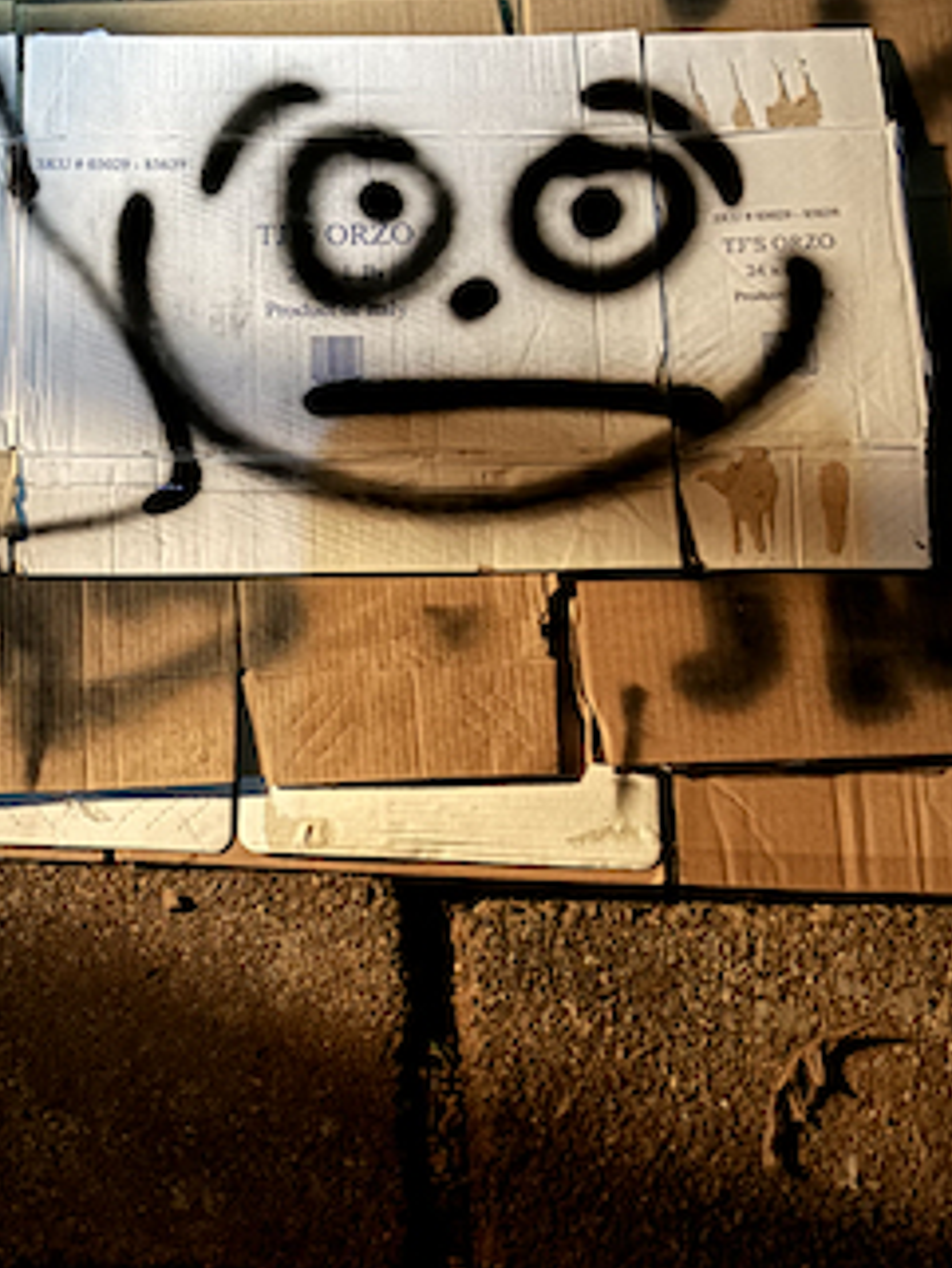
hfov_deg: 26.3
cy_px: 670
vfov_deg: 35.5
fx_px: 1979
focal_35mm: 54
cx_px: 130
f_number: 1.6
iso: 1600
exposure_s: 1/5
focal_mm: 5.96
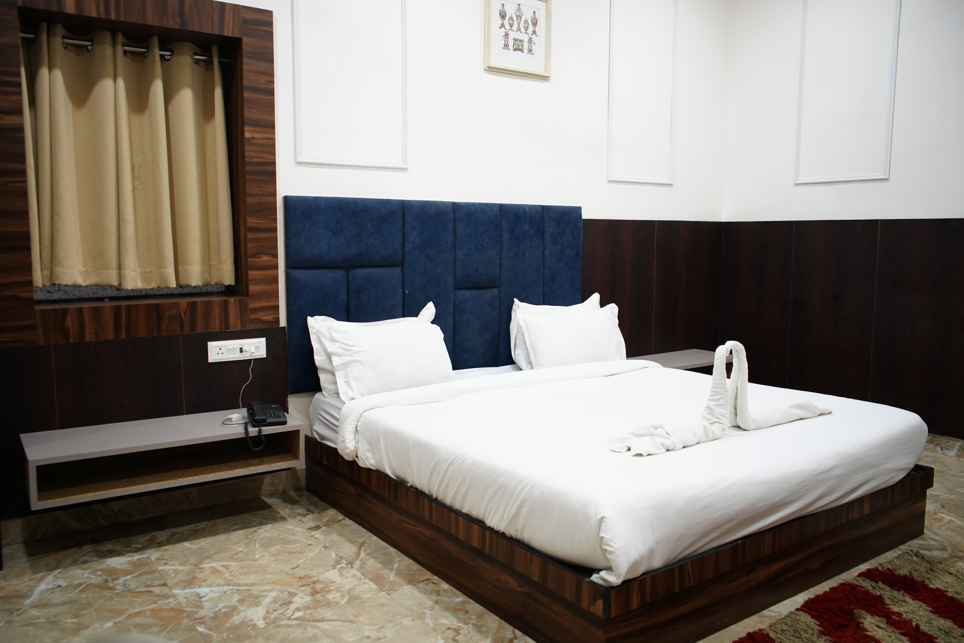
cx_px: 482
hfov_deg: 65.5
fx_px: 750
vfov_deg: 46.4
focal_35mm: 28
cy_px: 322
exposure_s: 1/125
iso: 2500
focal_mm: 28
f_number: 3.5
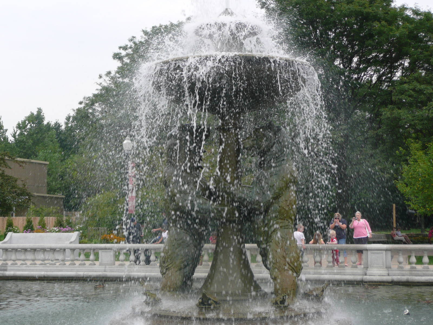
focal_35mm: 62
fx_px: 776
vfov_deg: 23.7
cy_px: 162
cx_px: 216
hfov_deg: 31.2
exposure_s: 1/200
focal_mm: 10.2
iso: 100
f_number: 4.5
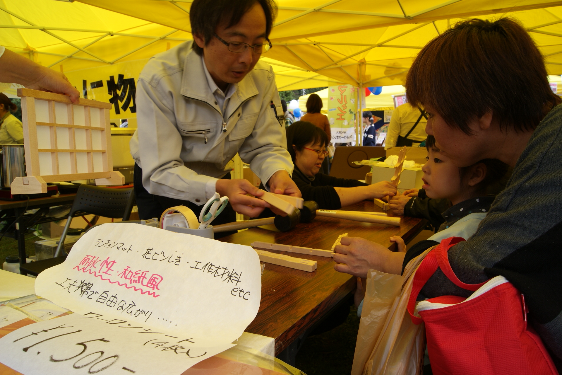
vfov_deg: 47.9
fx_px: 421
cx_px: 281
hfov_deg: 67.4
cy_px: 188
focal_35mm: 27
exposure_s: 1/60
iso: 100
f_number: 9
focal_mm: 18
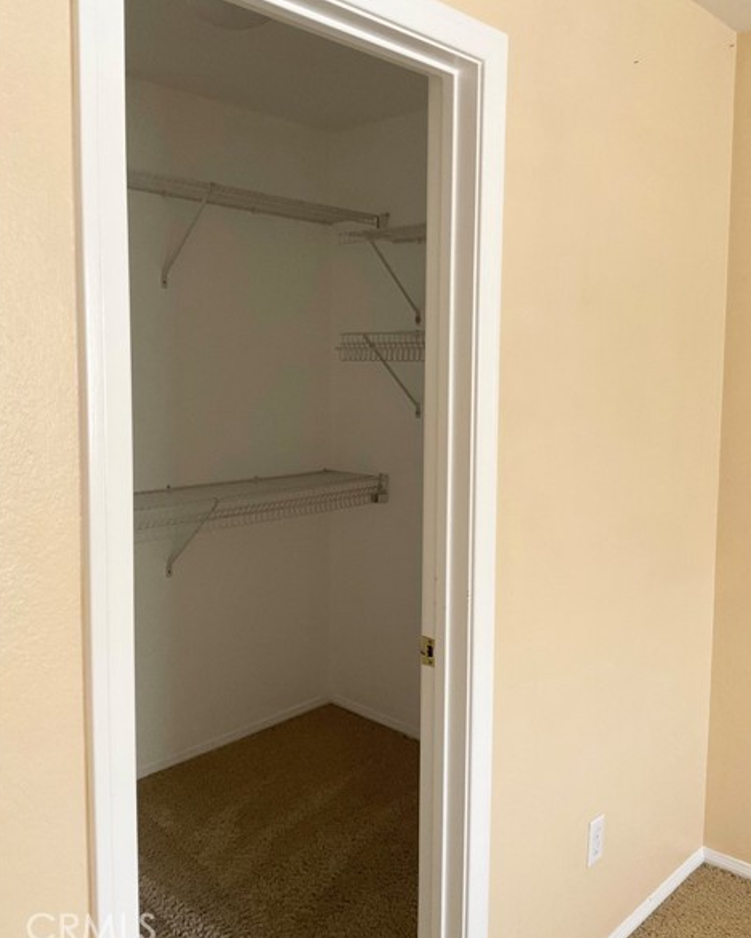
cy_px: 437
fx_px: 860
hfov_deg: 47.2
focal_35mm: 31
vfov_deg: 57.1
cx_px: 377
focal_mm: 3
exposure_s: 1/60
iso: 160
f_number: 1.8
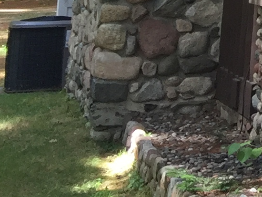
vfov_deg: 8.1
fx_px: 1302
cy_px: -244
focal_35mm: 172
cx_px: 772
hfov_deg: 9.3
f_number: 2.2
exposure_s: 1/120
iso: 32
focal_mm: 4.15
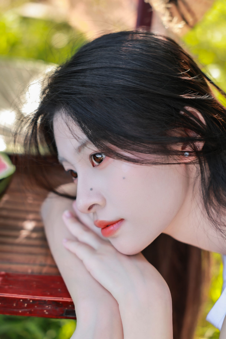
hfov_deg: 19.7
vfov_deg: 29.2
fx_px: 650
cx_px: 113
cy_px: 170
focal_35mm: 69
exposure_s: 1/200
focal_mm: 70
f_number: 2.8
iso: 125
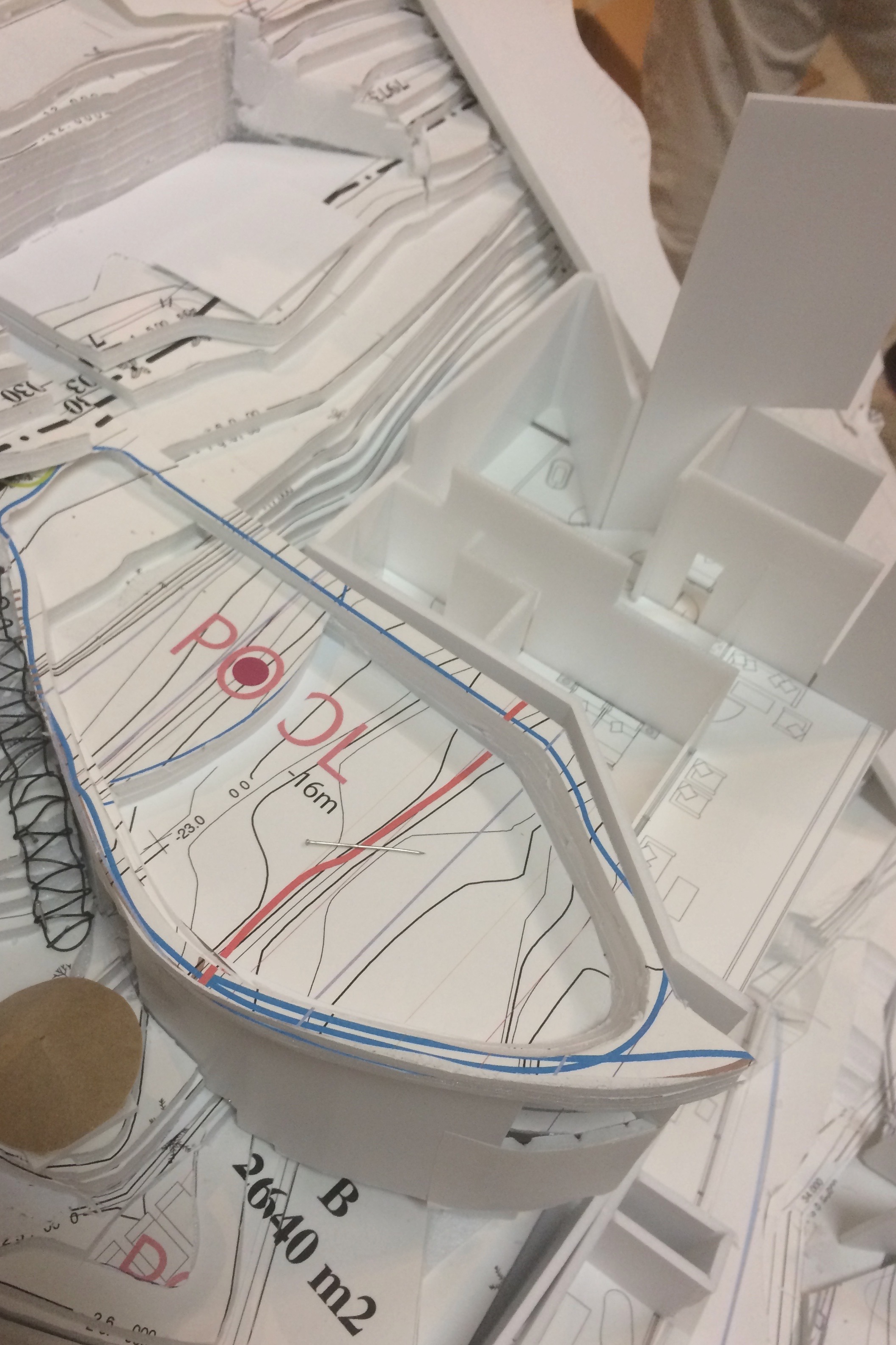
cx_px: 410
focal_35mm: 31
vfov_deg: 60.3
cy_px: 690
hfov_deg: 42.3
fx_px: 1157
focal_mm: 4.15
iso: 64
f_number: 2.2
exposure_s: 1/33
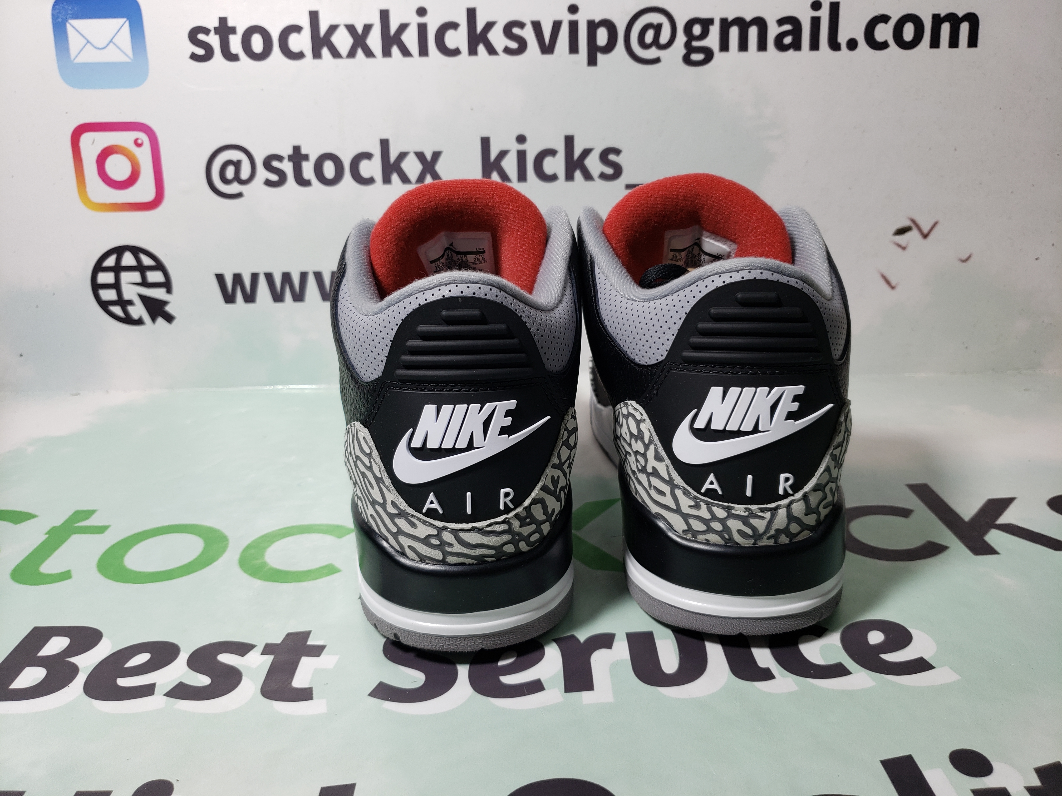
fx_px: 798
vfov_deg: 53.1
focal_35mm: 26
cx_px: 531
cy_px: 398
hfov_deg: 67.3
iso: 50
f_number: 1.5
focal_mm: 4.3
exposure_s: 1/340
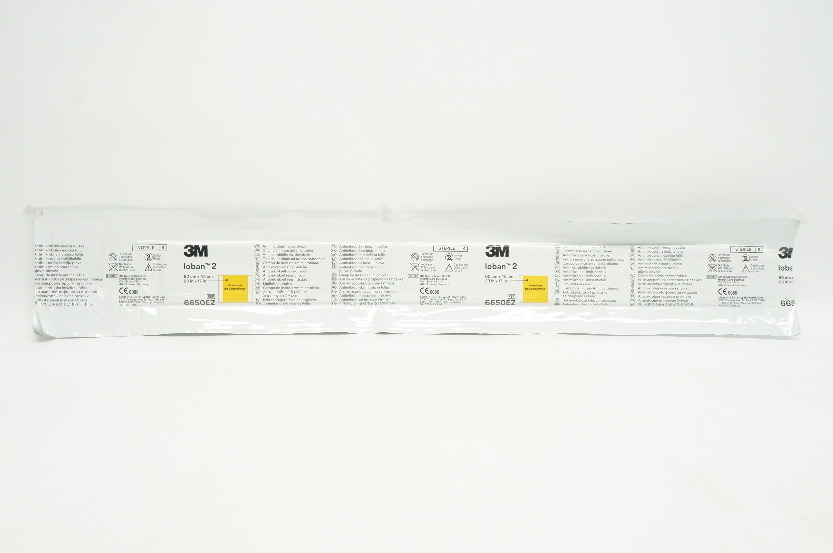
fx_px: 763
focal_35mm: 33
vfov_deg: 39.9
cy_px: 276
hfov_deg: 57.3
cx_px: 416
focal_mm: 22
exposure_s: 1/15
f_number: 11
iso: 400
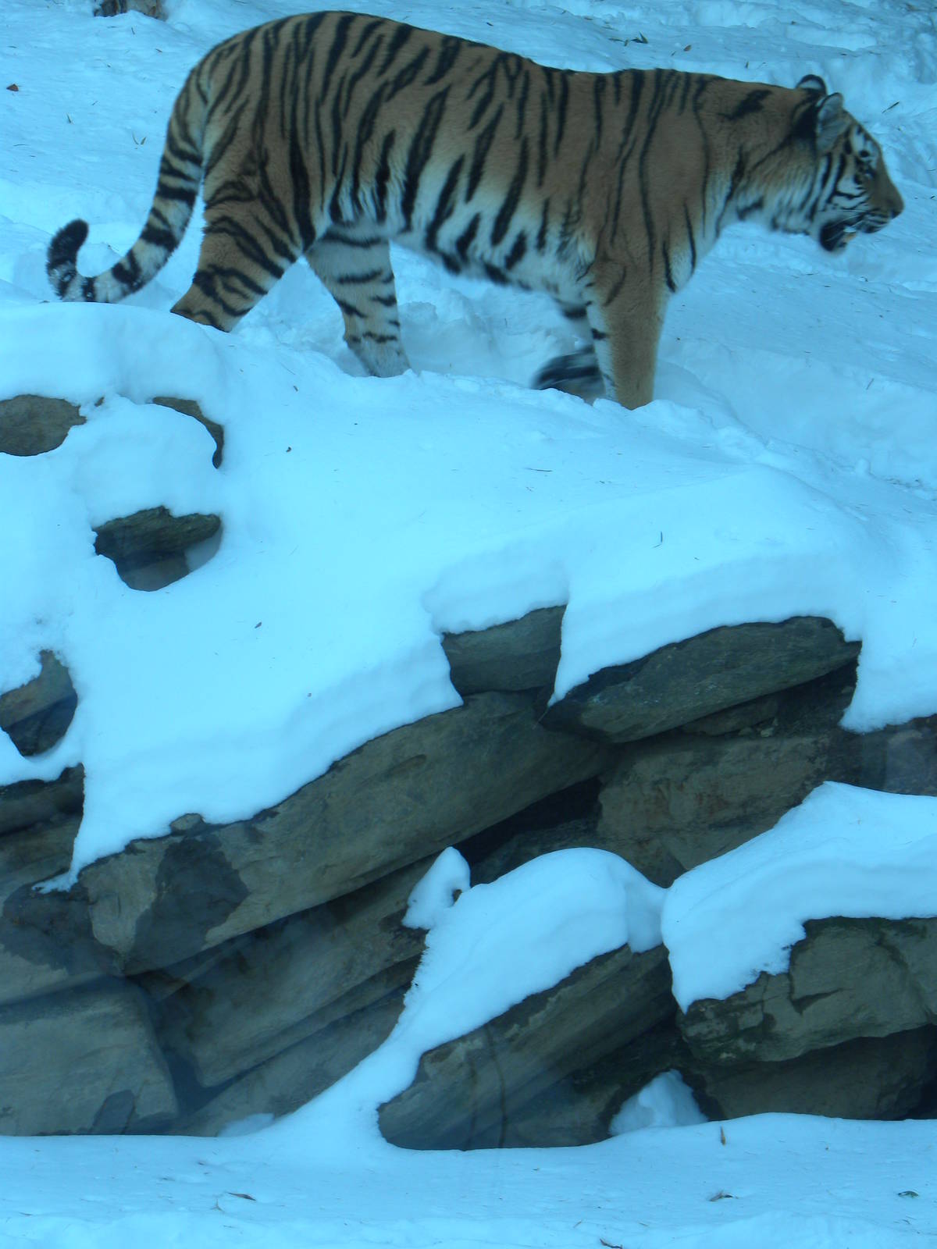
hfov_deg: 11.5
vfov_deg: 15.3
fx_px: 4656
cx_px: 468
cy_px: 624
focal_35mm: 129
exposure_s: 1/68
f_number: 4.5
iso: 65
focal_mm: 23
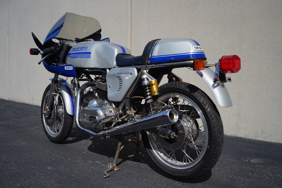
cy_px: 94
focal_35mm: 35
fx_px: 274
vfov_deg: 37.8
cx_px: 141
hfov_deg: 54.4
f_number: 16
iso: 1000
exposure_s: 1/320
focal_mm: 35
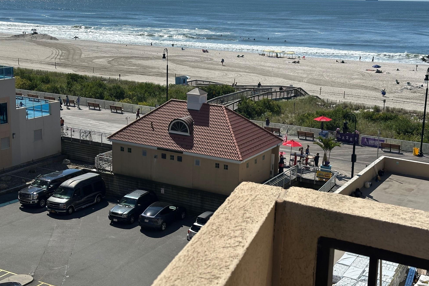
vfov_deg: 26.0
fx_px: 620
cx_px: 211
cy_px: 128
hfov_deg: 38.2
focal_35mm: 52
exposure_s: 1/6211
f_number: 1.78
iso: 64
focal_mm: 6.86
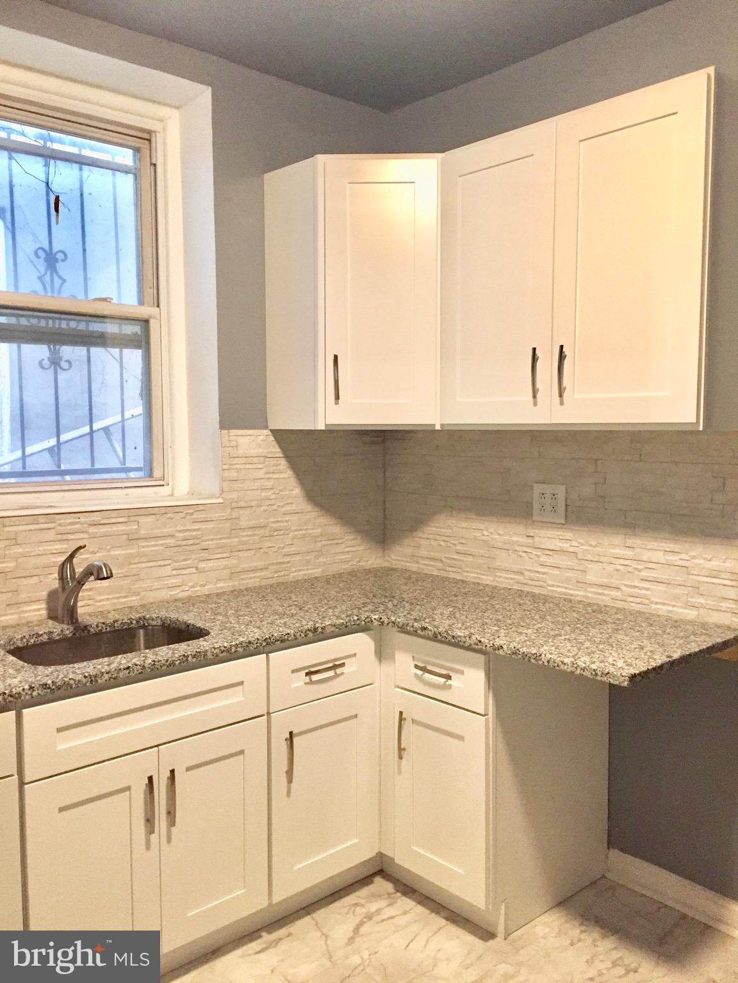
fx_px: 824
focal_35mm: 29
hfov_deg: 48.2
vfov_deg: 61.7
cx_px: 369
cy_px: 492
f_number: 2.2
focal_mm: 4.15
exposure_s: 1/30
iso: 200
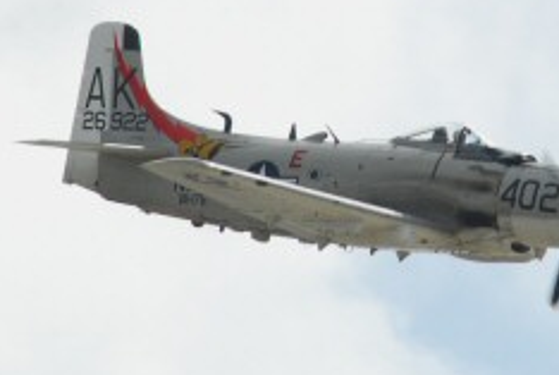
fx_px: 15962
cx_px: 358
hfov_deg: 2.0
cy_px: 136
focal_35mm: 1026
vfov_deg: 1.3
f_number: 9.5
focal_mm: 400
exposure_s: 1/750
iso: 280
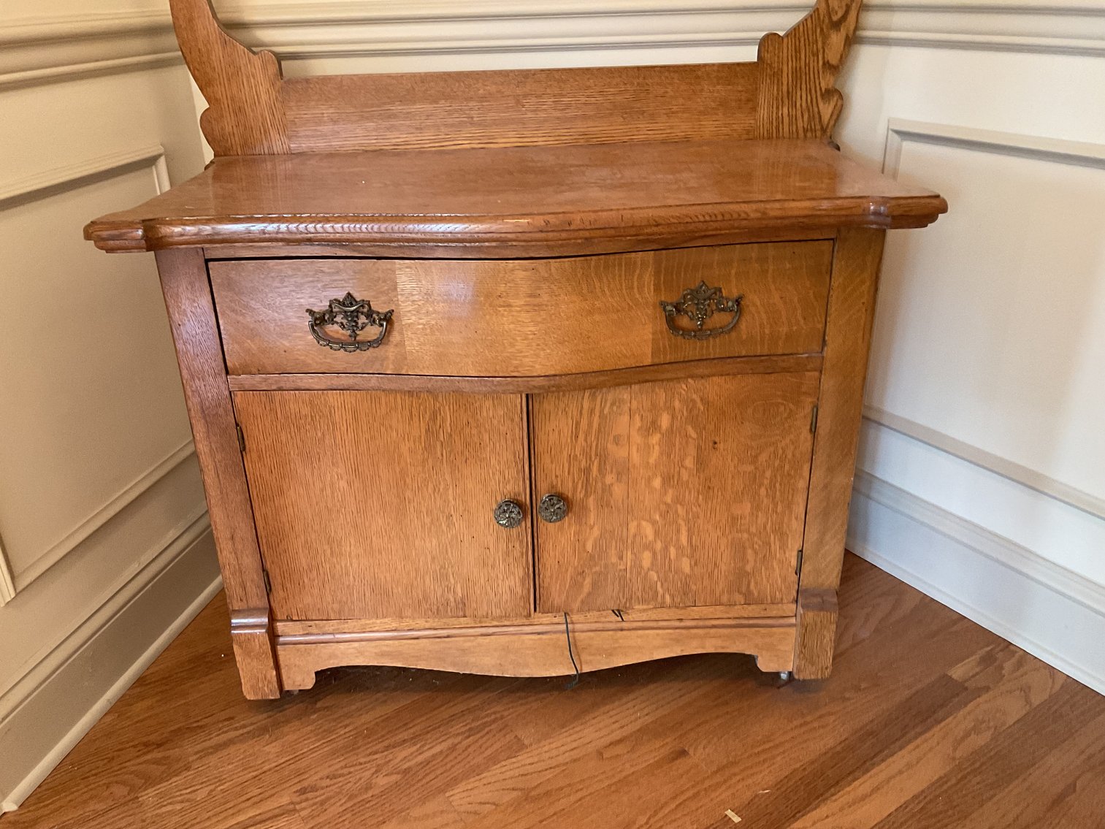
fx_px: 926
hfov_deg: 61.7
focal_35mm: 29
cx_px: 552
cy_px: 414
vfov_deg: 48.2
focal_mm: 3
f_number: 1.8
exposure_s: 1/60
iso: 200
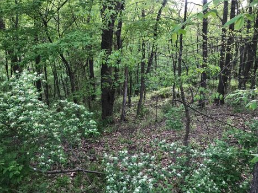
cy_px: 91
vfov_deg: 46.8
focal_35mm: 30
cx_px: 127
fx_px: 224
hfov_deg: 60.0
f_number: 1.8
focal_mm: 3.99
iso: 32
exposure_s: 1/60
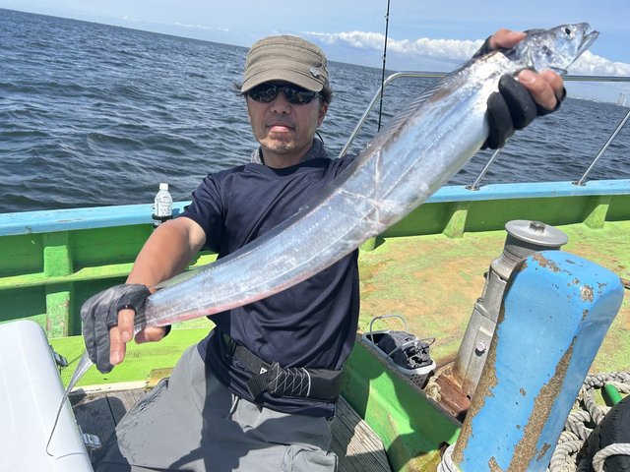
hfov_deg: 67.3
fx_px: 473
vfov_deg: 53.1
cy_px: 236
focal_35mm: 26
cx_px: 315
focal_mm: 5.7
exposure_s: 1/3968
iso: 50
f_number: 1.5
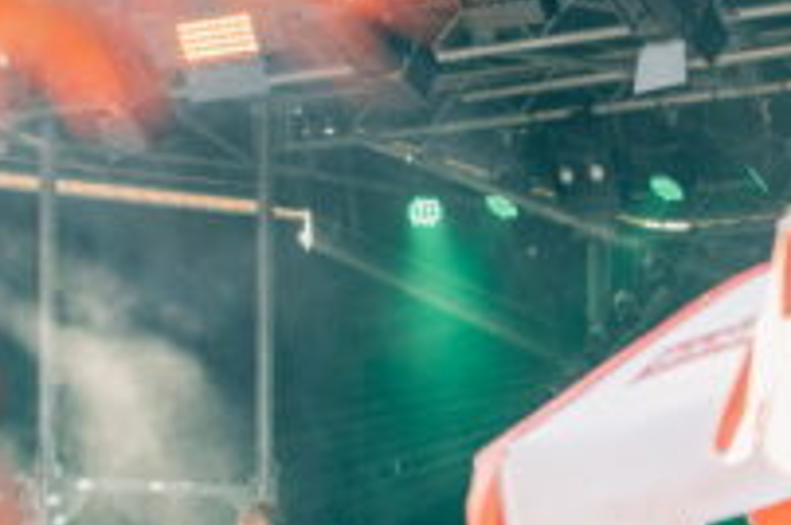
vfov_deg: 6.0
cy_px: 729
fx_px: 4936
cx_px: 290
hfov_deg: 9.2
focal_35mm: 225
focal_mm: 70
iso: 100
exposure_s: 1/160
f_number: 2.8
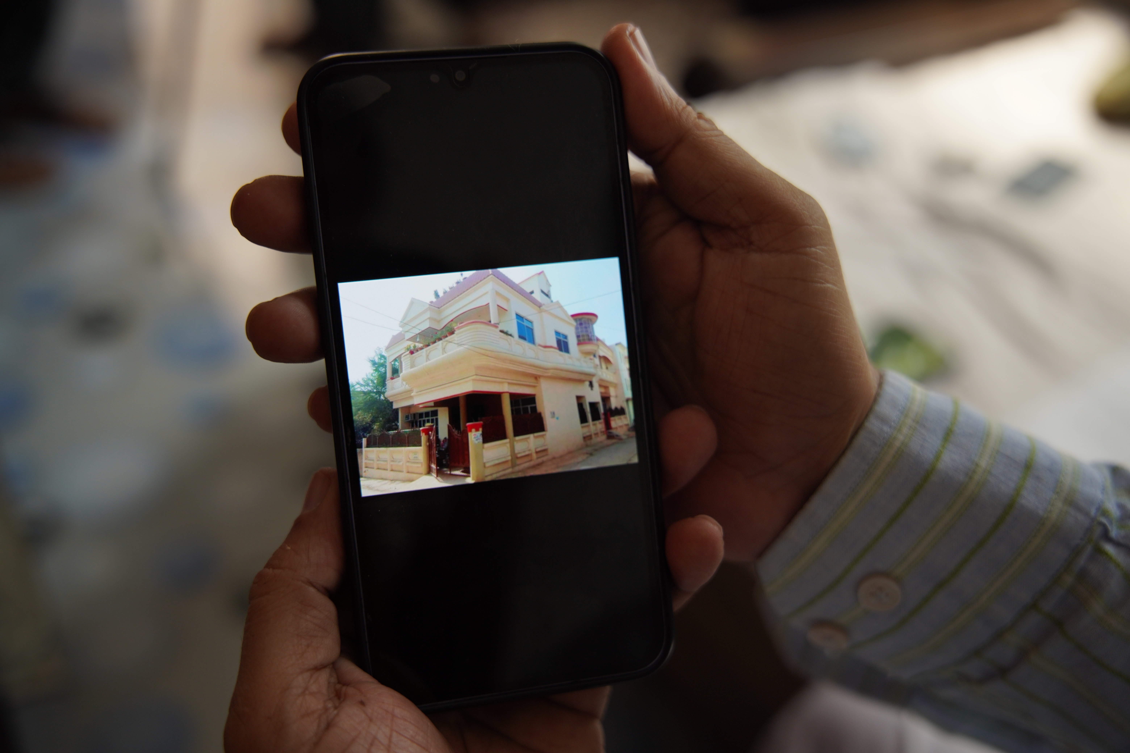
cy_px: 376
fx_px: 1039
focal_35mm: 33
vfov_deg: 39.9
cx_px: 565
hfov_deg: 57.1
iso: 250
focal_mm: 33.1
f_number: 2.8
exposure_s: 1/80
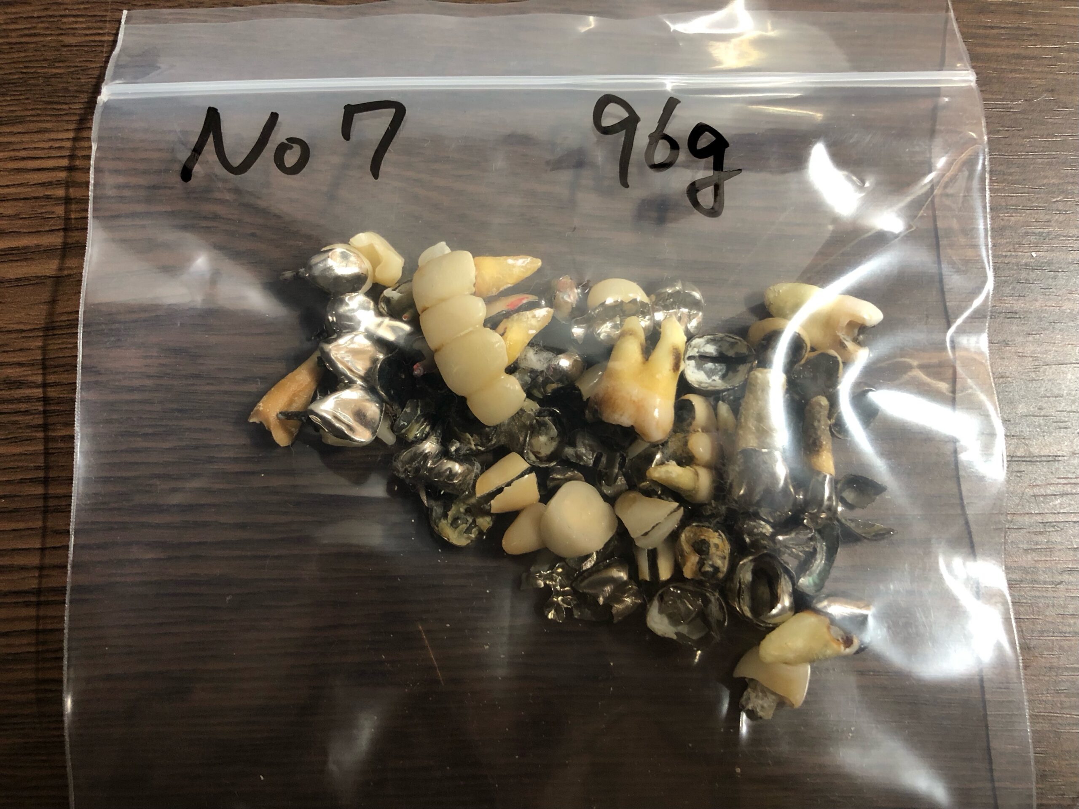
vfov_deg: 49.7
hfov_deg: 63.4
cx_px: 540
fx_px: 873
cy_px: 404
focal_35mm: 28
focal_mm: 3.99
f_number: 1.8
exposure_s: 1/15
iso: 64
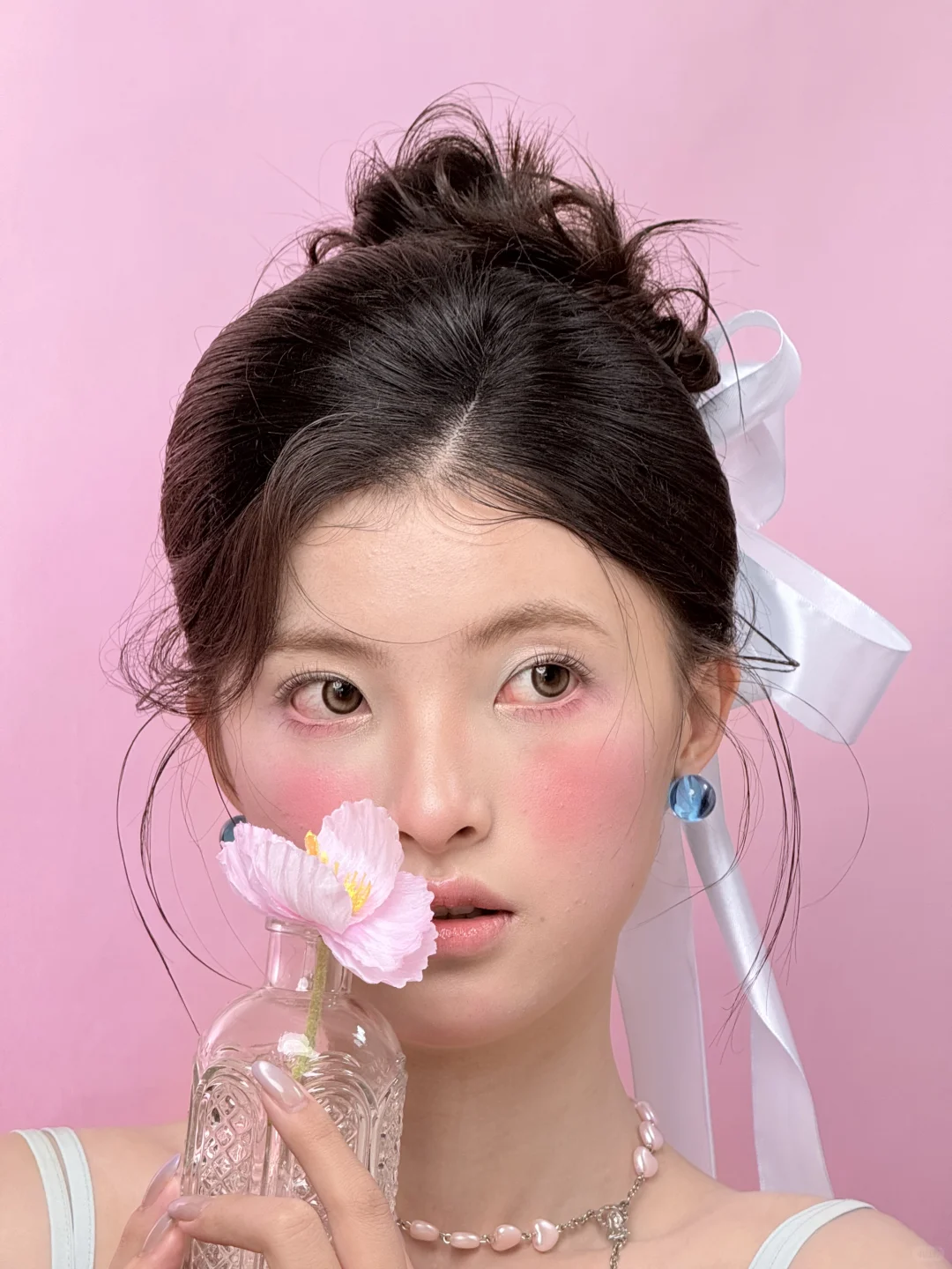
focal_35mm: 120
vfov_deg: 16.4
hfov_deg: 12.3
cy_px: 634
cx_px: 476
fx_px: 4400
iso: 160
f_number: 2.8
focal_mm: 15.66
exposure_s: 1/99
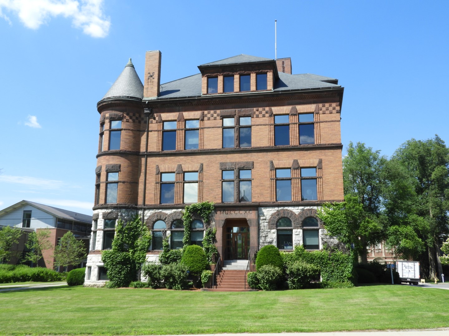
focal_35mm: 35
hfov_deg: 52.6
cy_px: 168
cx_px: 224
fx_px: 454
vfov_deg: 40.7
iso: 100
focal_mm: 6.3
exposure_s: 1/640
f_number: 3.8
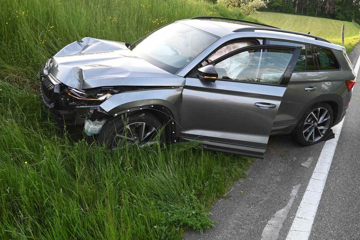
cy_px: 119
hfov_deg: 57.2
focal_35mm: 33
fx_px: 330
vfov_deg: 40.0
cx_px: 185
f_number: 6.3
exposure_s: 1/40
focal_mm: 32
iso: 200
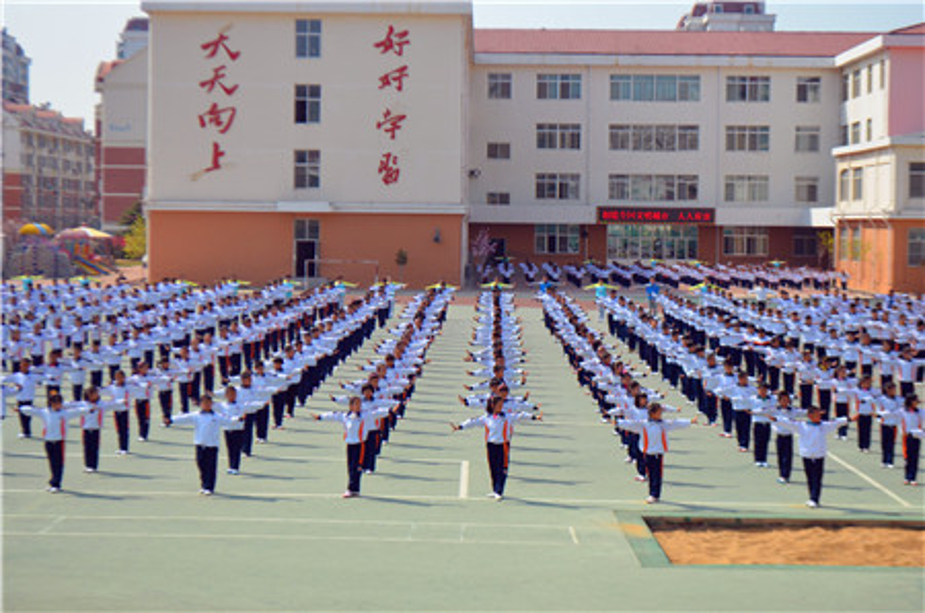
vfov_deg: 18.1
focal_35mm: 75
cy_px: 306
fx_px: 1923
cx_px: 462
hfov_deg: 27.0
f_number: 6.3
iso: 400
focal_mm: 50
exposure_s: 1/1600
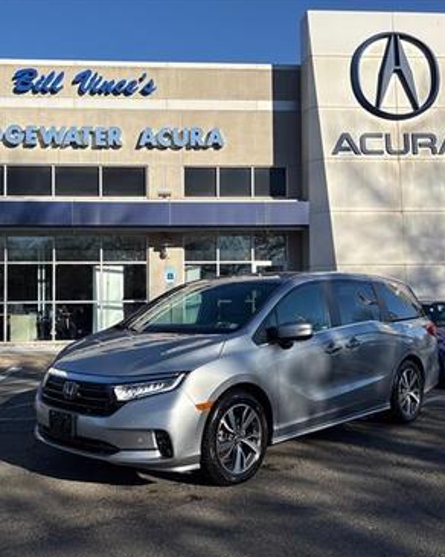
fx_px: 576
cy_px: 281
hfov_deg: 41.9
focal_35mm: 35
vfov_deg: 51.5
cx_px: 165
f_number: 1.6
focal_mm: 5.96
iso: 50
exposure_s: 1/3831
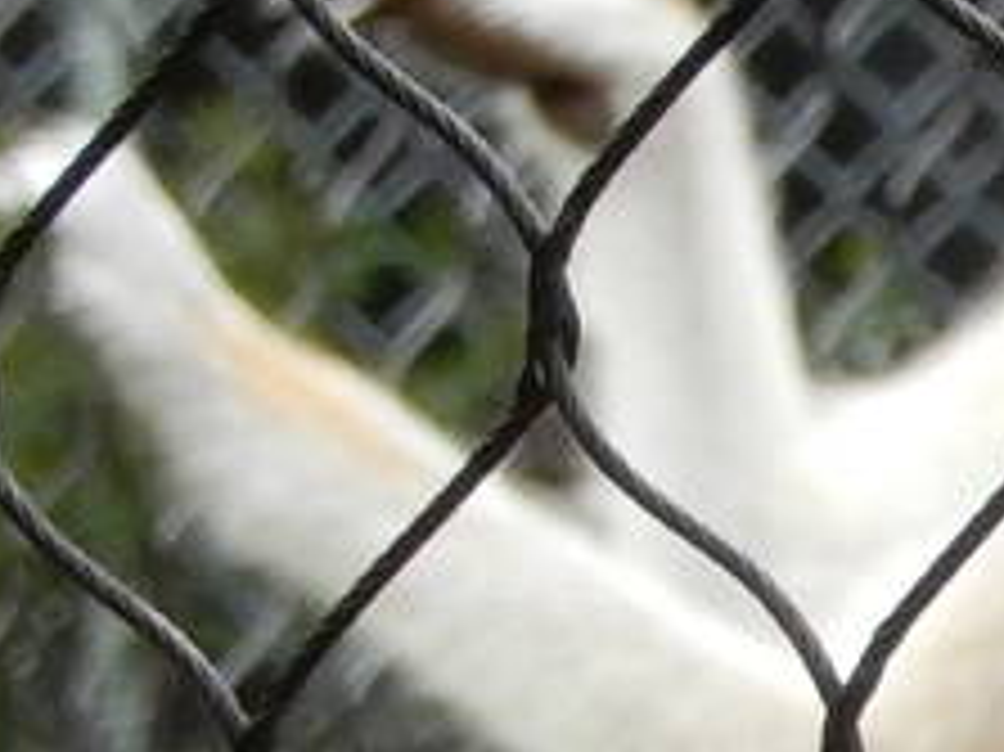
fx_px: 30641
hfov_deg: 1.9
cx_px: 1819
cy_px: 1117
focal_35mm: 1057
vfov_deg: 1.4
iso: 400
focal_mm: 26.4
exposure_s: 1/200
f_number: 5.6
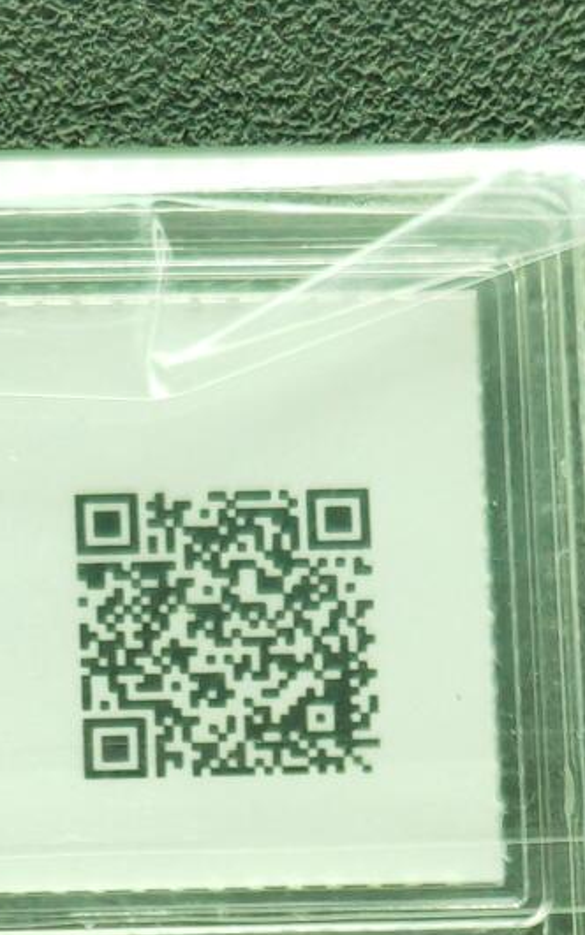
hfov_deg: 13.1
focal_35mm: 97
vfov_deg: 18.2
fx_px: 2474
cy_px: 1525
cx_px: -164
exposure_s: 1/50
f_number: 1.8
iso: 1250
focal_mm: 5.53
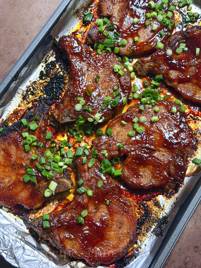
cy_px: 134
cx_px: 100
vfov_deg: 39.7
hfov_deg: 30.3
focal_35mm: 48
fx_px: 372
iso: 320
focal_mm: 6.76
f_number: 1.8
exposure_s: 1/40
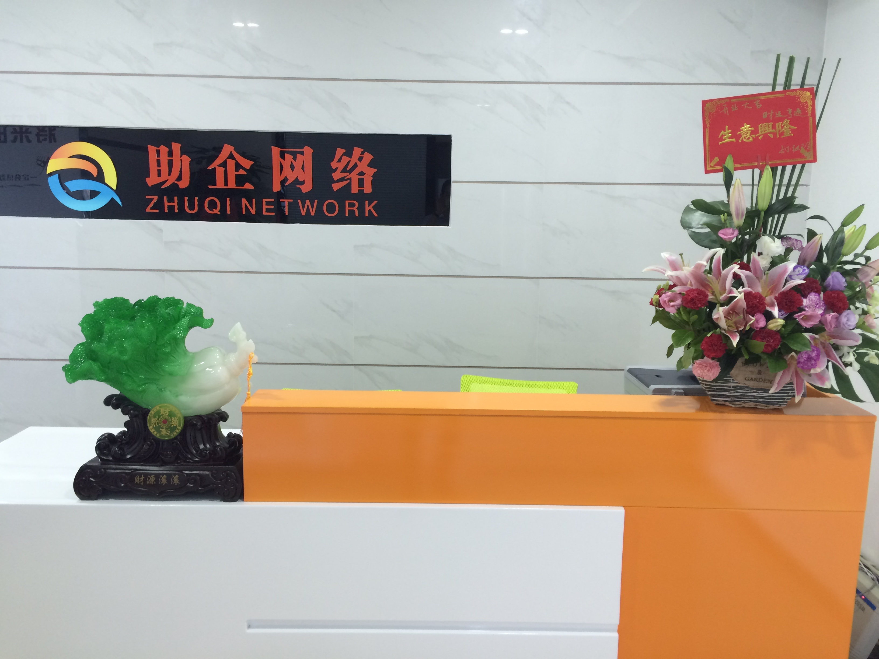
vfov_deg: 48.2
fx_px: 736
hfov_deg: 61.7
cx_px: 440
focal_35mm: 29
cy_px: 330
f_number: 2.2
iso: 100
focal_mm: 4.15
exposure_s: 1/33
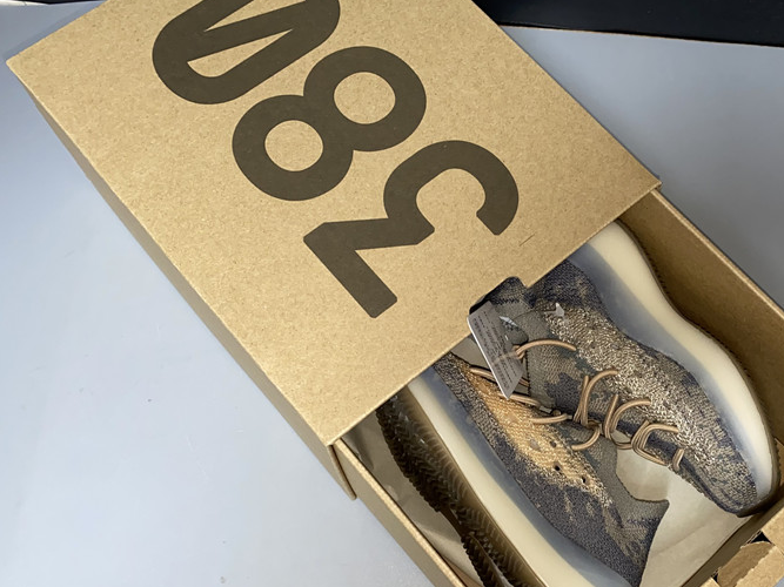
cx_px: 483
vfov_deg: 36.5
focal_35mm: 39
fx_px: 883
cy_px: 377
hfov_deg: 47.5
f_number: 1.8
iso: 80
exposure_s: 1/17
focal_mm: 4.25
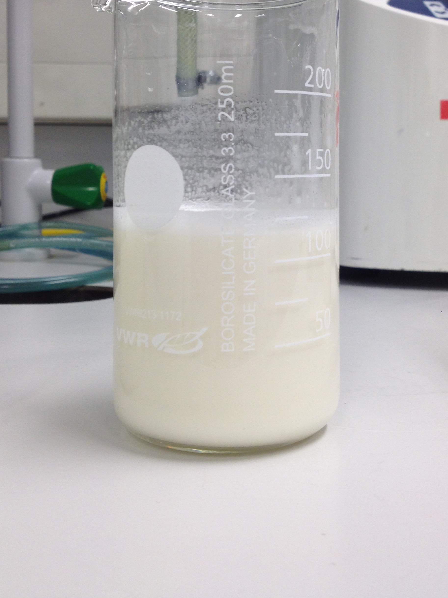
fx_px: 811
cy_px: 203
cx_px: 269
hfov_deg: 30.8
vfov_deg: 40.0
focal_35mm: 47
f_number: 2.4
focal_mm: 4.28
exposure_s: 1/40
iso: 50
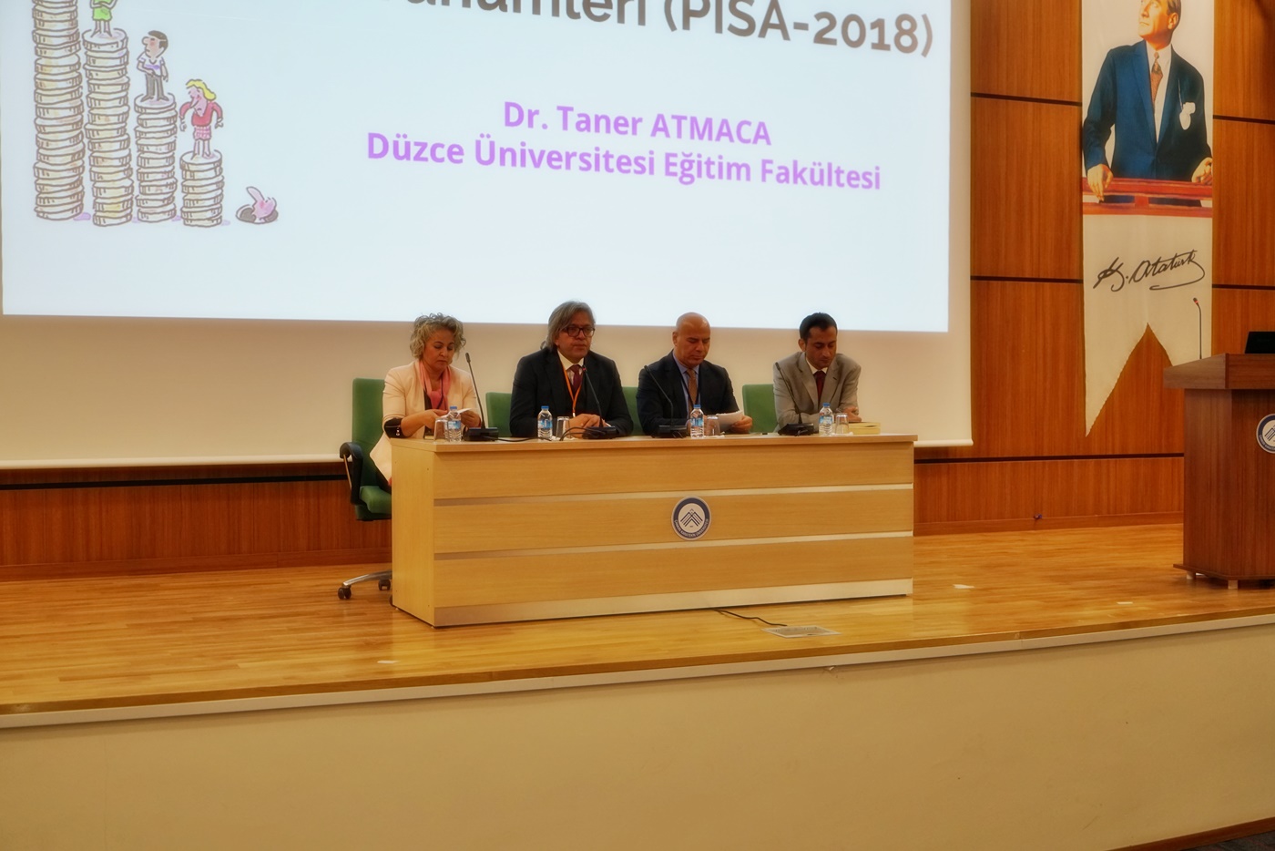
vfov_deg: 32.6
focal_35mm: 41
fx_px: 1452
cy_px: 426
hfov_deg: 47.4
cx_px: 638
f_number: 4
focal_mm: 41
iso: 1600
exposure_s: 1/160
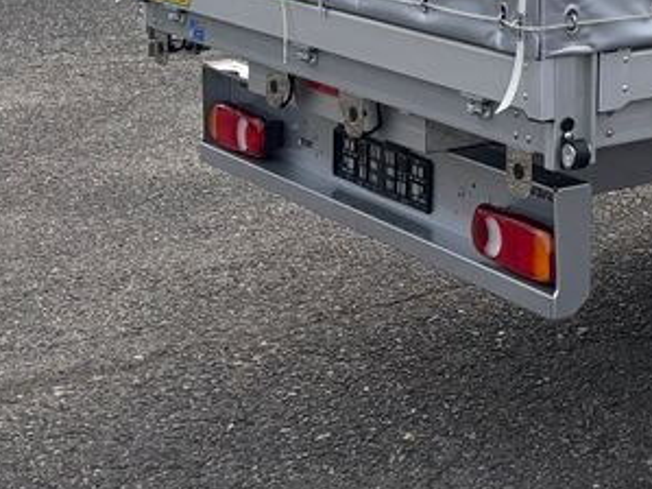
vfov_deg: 15.0
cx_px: 929
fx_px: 1676
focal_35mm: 89
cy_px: -303
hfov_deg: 19.6
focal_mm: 5.96
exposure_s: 1/3623
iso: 64
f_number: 1.6
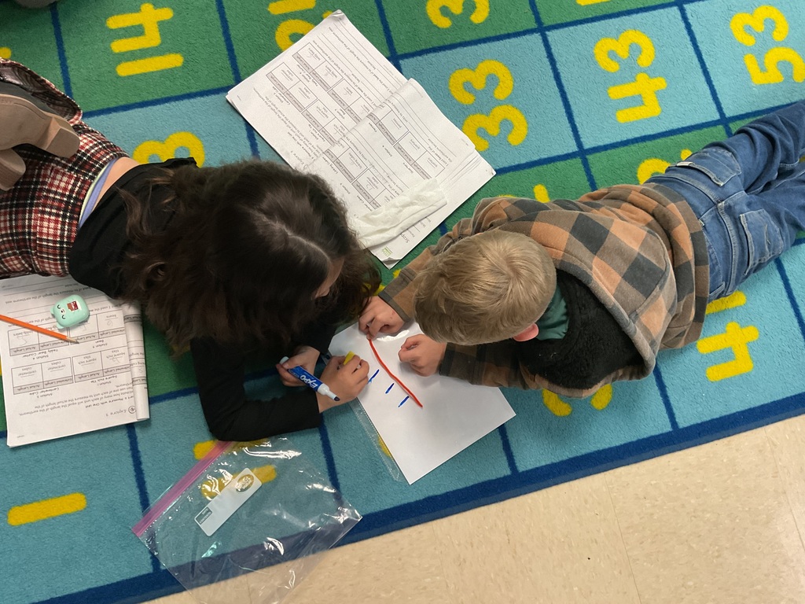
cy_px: 302
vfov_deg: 48.2
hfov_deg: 61.7
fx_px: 674
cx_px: 402
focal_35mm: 29
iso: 160
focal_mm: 3
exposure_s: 1/60
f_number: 1.8
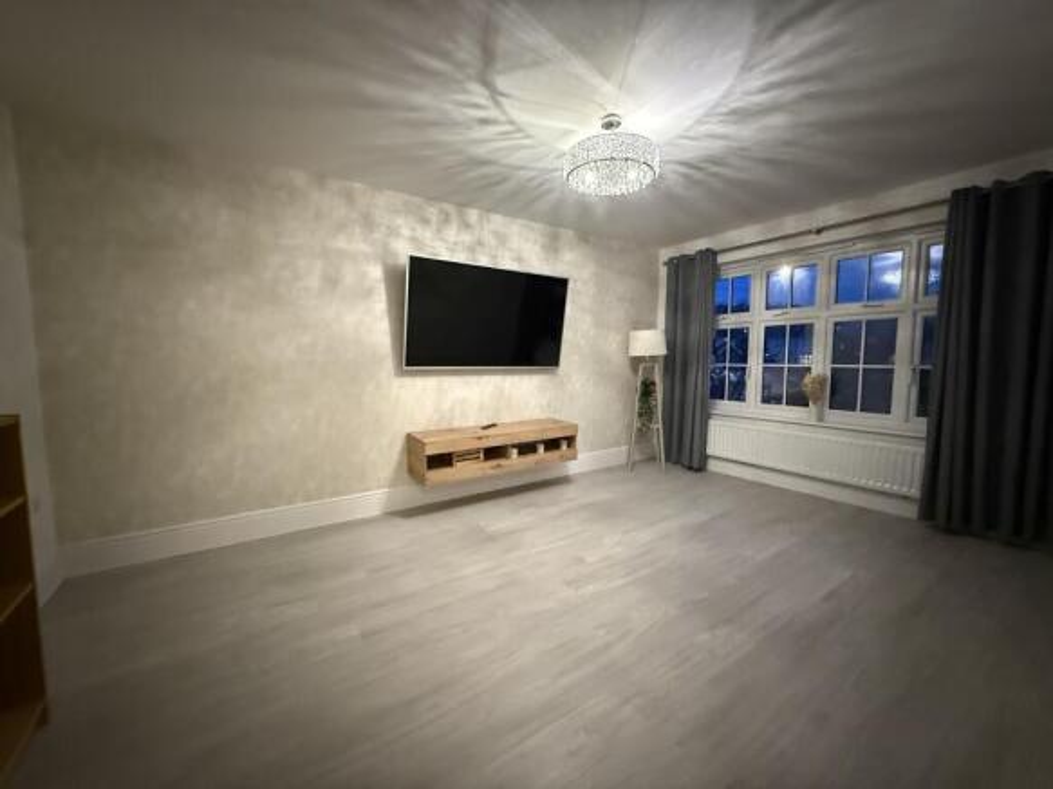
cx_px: 526
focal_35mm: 14
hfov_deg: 102.1
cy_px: 394
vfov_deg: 85.7
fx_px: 426
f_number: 2.2
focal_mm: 2.22
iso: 1000
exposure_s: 1/33
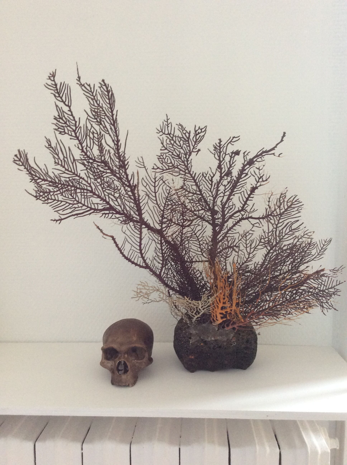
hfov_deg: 44.1
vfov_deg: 56.9
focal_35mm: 32
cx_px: 174
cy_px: 232
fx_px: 429
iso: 100
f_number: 2.4
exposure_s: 1/25
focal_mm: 3.3
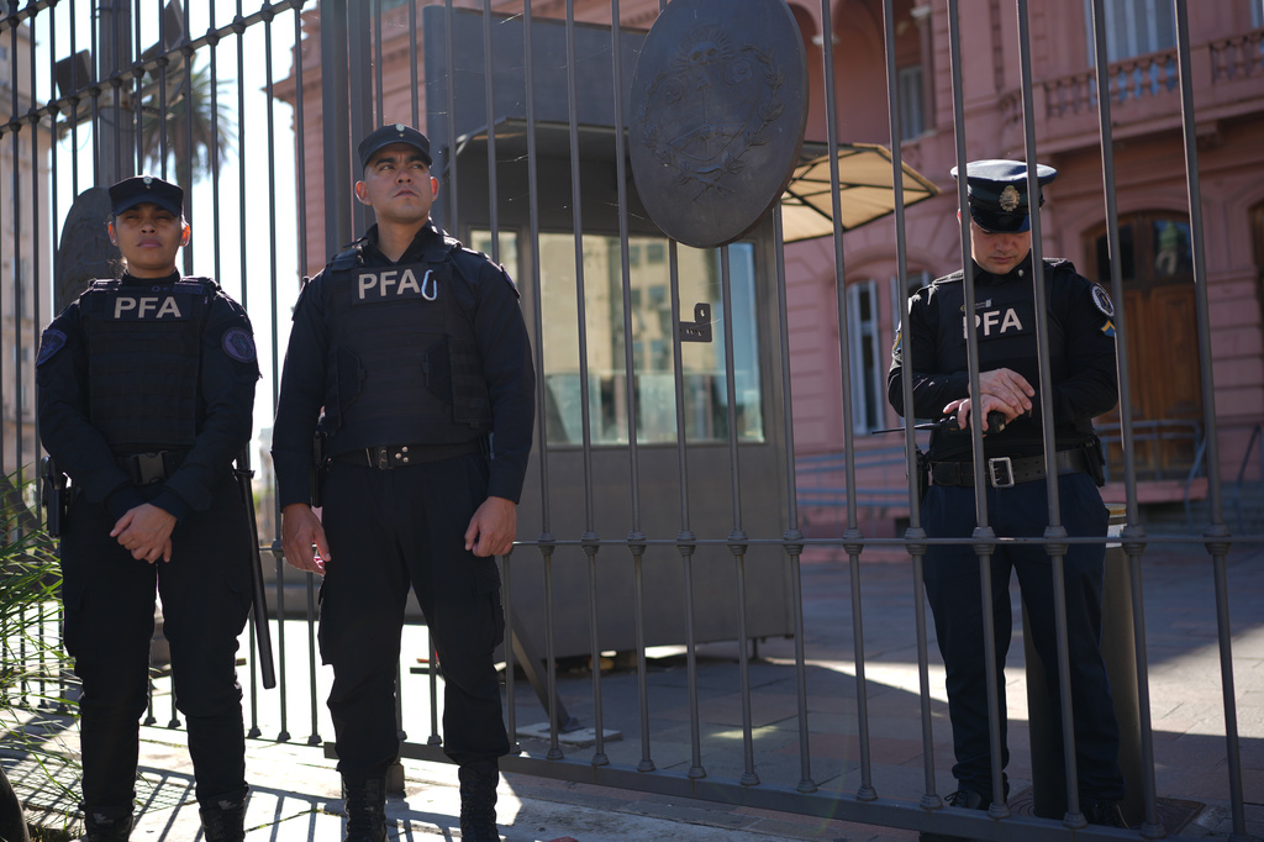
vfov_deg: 37.8
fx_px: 1228
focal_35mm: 35
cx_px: 632
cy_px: 421
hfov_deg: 54.4
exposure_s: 1/1250
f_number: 1.4
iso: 64
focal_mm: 35
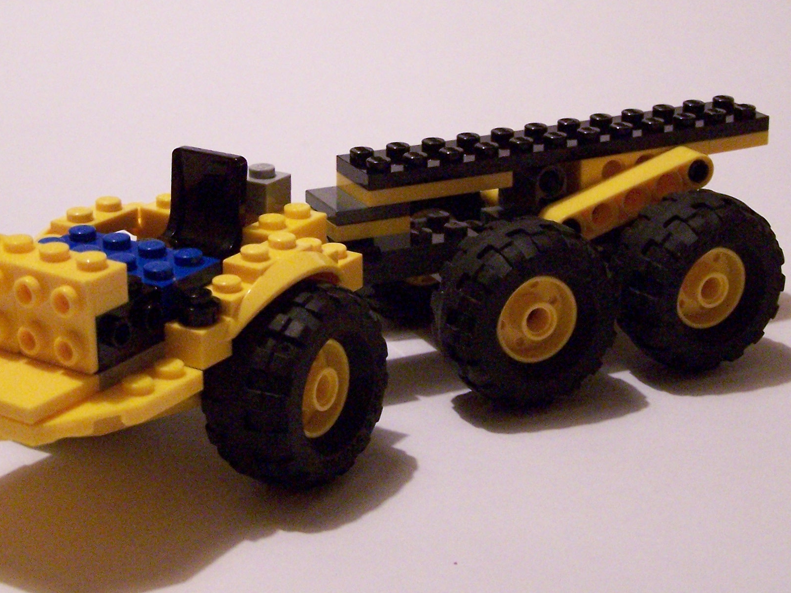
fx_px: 1759
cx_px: 403
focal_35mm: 77
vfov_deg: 19.1
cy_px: 209
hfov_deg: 25.3
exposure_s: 1/20
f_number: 3
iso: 400
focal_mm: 8
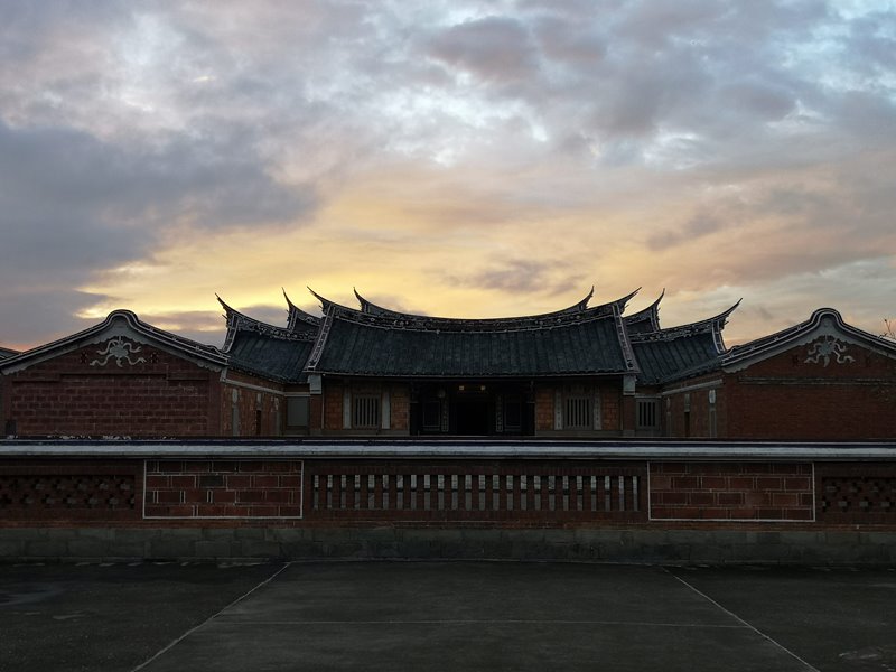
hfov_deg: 42.9
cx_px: 448
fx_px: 1139
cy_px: 336
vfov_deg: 32.9
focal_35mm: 44
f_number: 1.8
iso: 50
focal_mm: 3.95
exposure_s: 1/160
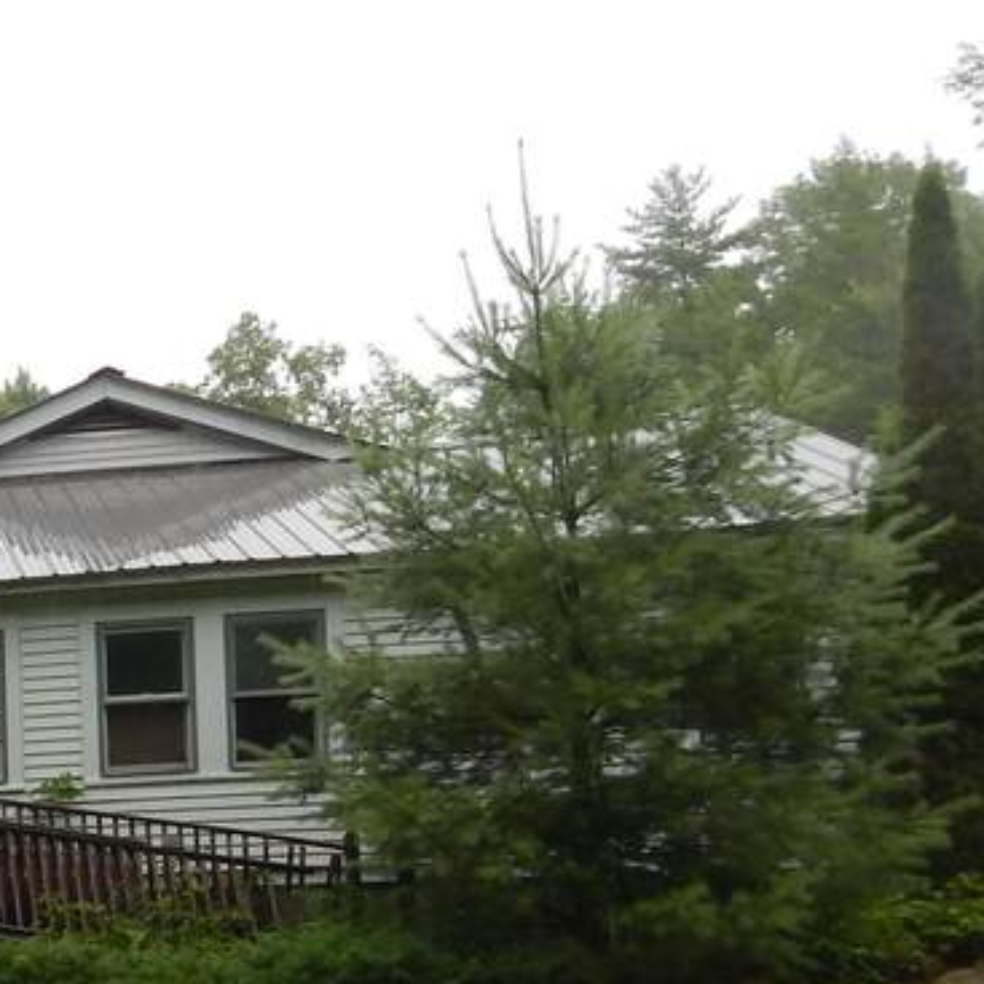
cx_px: -641
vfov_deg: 23.6
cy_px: 898
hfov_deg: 19.8
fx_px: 2283
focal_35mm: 71
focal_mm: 4
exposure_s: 1/160
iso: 125
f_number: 3
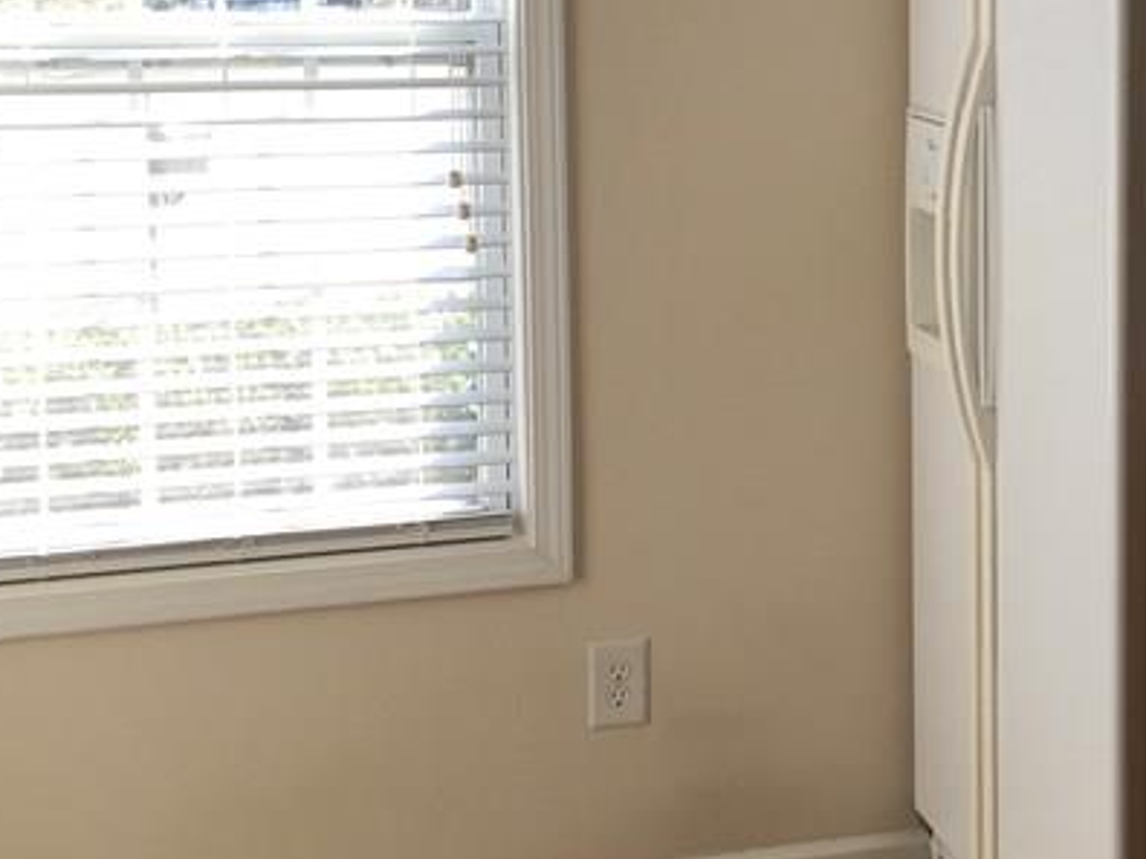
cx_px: 1114
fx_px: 2483
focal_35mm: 75
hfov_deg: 24.9
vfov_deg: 19.5
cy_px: 185
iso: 25
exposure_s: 1/138
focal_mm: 4.15
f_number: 2.2
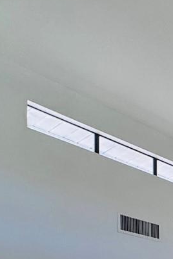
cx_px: 355
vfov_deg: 27.9
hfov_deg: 16.8
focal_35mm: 58
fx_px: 418
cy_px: 346
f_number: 2.2
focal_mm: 2.22
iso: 200
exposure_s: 1/60
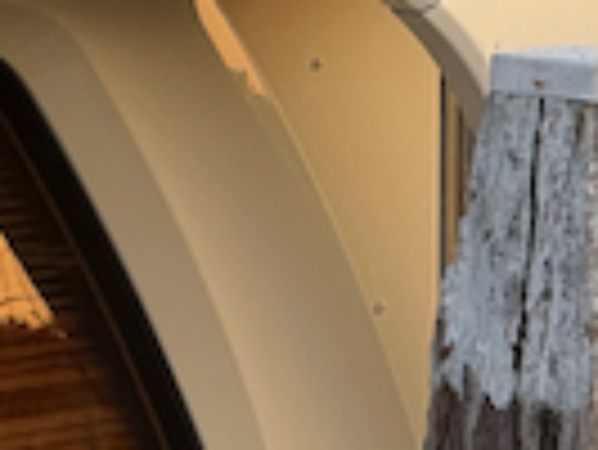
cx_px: -719
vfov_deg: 2.6
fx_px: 9977
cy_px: 225
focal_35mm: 577
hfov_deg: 3.4
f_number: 2.8
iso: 50
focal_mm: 15.66
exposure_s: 1/99
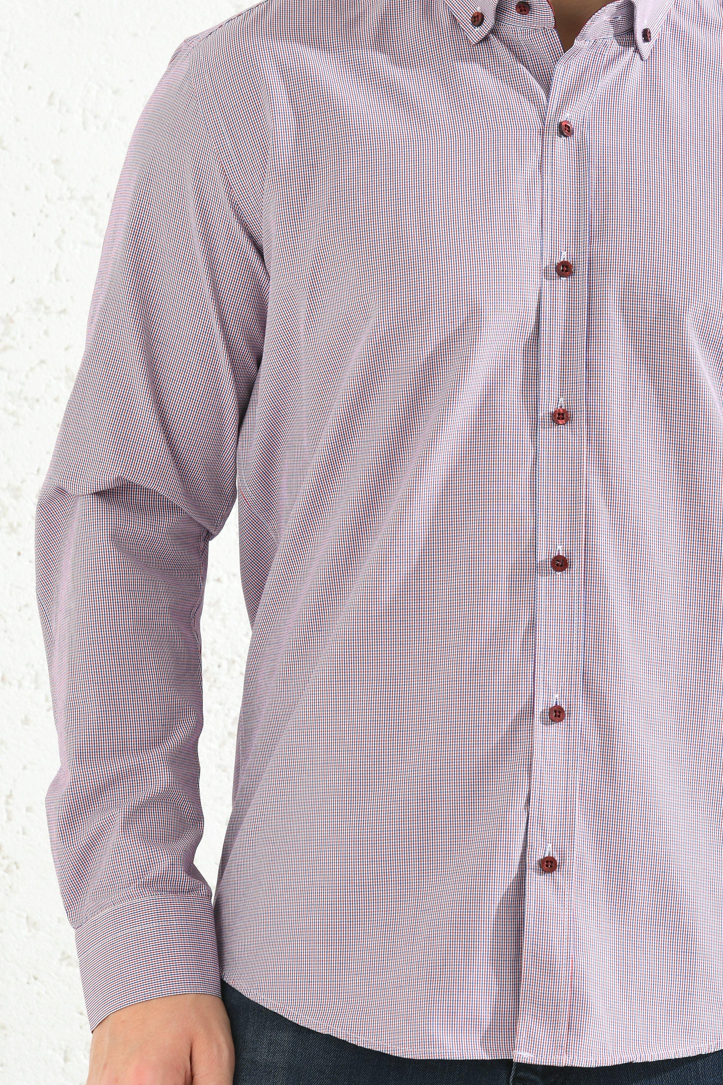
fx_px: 9729
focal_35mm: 323
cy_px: 367
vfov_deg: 6.4
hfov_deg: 4.3
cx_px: 600
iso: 125
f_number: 6.3
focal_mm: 170
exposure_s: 1/160
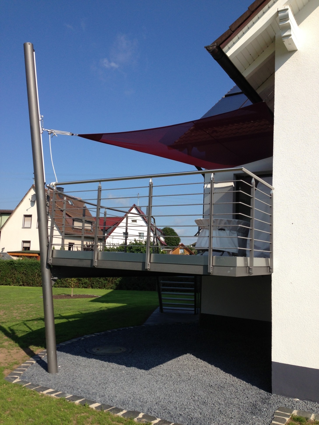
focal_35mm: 33
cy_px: 212
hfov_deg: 42.9
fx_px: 405
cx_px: 160
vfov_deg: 55.4
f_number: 2.4
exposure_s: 1/1695
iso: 50
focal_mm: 4.13
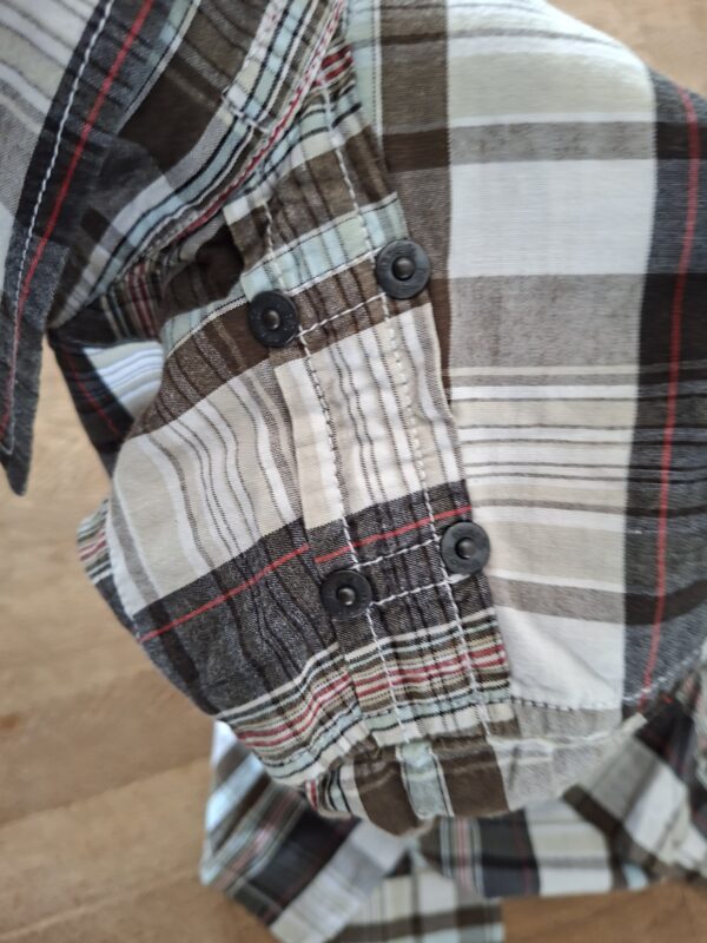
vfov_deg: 73.9
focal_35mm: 23
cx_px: 354
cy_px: 472
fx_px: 626
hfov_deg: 58.9
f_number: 1.8
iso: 400
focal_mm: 5.54
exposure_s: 1/25
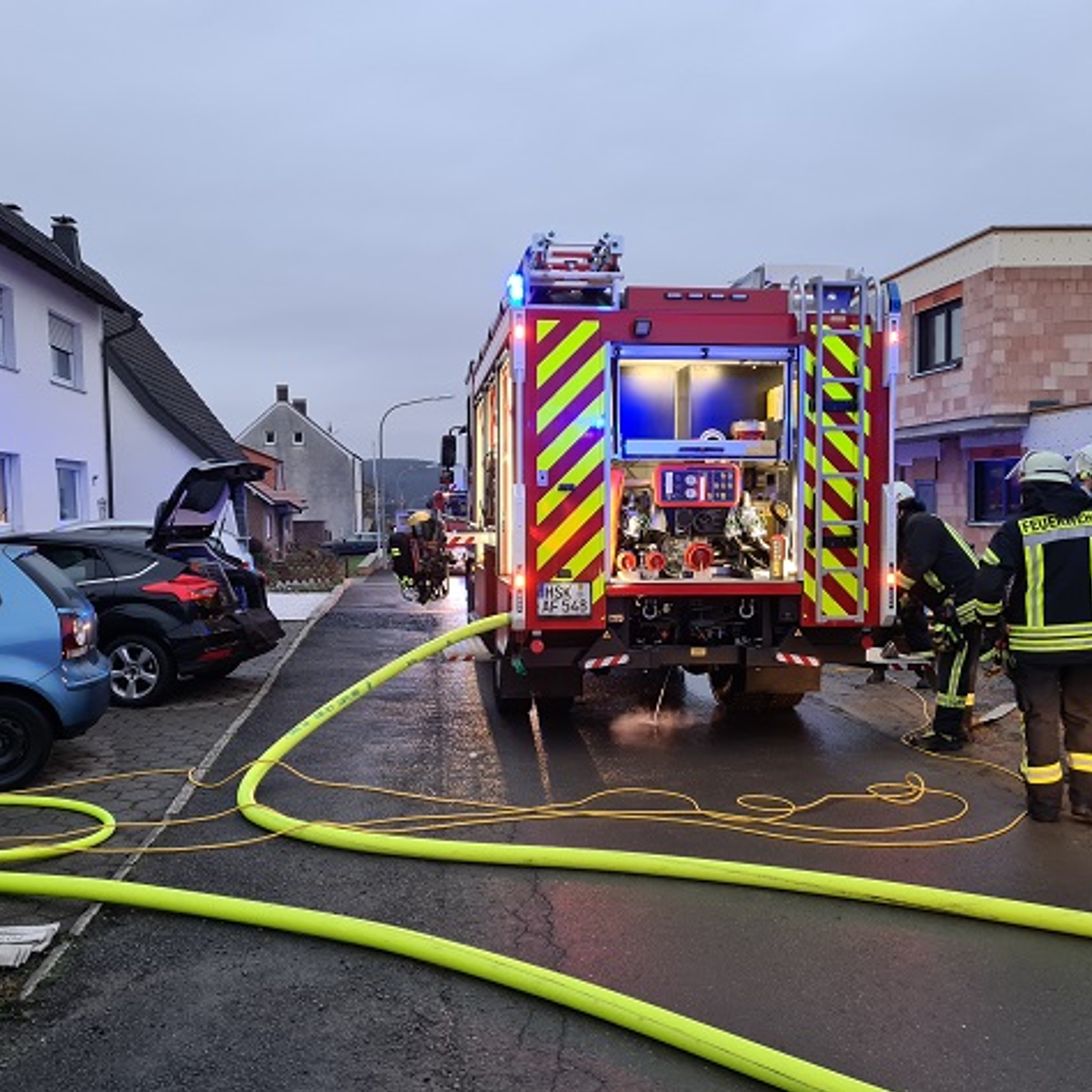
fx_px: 1106
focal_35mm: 31
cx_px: 551
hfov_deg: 52.5
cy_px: 544
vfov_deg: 52.5
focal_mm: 5.4
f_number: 1.8
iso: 250
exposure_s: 1/50
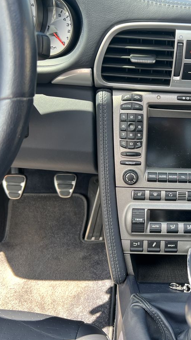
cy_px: 170
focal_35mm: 38
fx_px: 342
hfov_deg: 30.3
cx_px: 158
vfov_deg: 52.8
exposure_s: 1/121
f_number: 1.5
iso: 40
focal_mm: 5.7
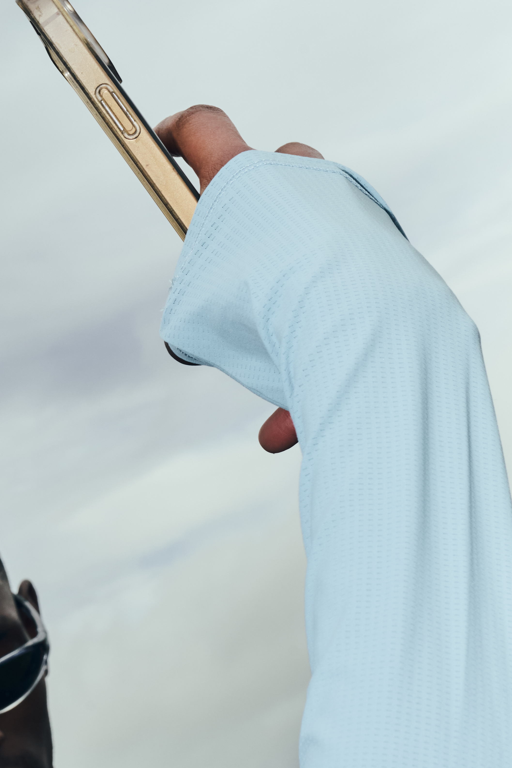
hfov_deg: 12.9
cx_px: -38
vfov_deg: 19.3
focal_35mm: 104
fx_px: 2218
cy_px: 672
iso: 400
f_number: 14
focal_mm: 40
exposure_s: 1/250
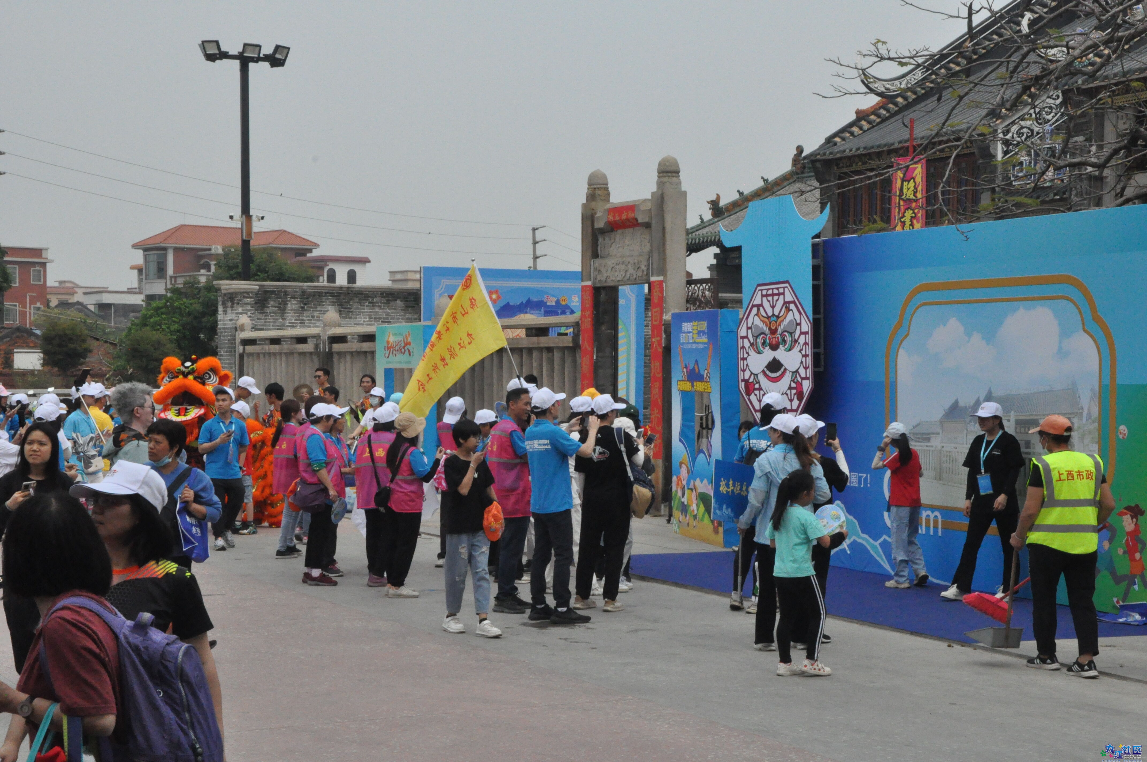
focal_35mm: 68
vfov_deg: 20.1
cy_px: 381
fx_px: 2148
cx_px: 574
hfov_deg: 29.9
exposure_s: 1/1000
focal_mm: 45
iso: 3200
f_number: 16
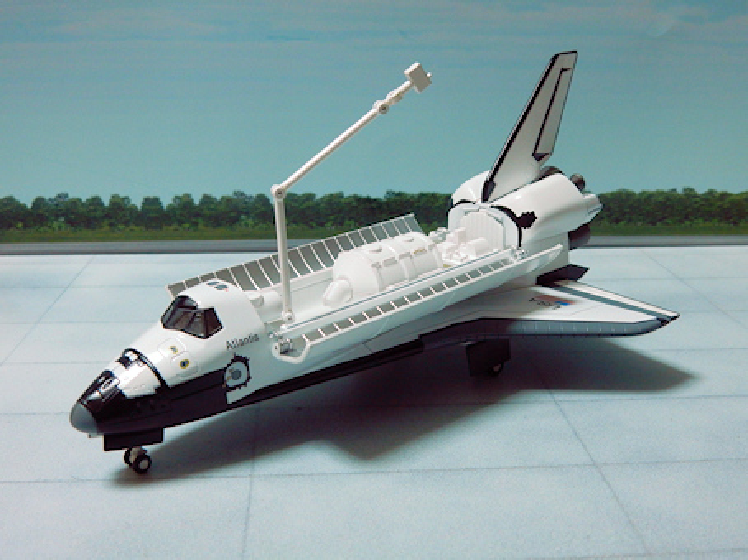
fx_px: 929
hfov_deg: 43.9
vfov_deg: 33.6
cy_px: 280
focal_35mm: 43
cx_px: 374
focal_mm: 7.6
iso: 400
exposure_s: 1/30
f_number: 4.2
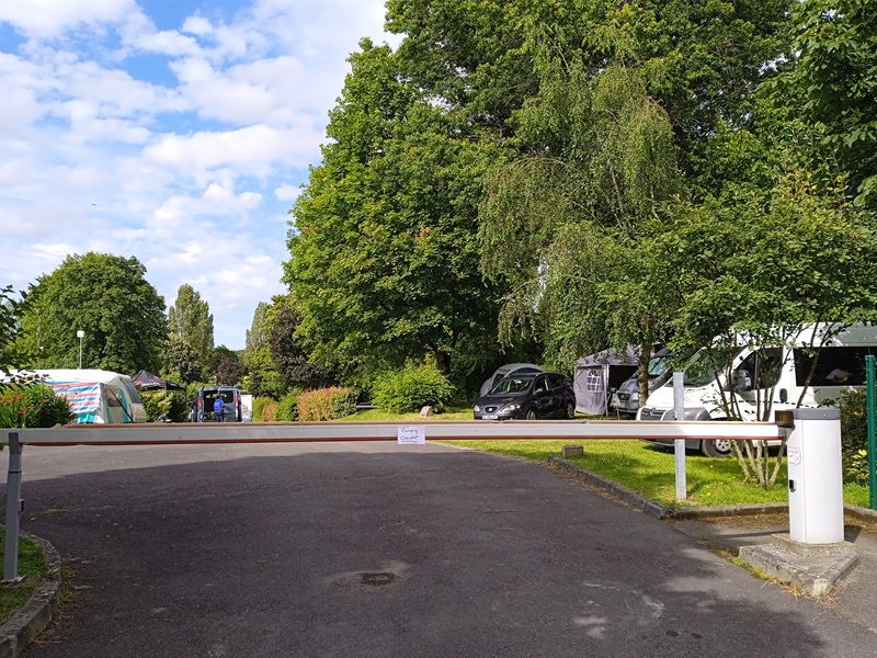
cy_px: 329
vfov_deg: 49.7
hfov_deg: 63.4
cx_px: 438
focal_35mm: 28
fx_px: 709
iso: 117
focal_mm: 3.43
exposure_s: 1/684
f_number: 2.2
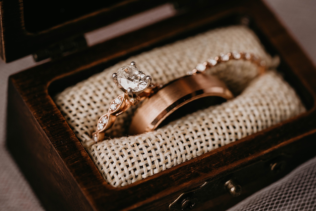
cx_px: 158
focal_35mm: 90
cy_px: 106
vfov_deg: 15.2
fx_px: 790
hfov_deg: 22.6
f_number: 5
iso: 800
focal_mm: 90
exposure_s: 1/160
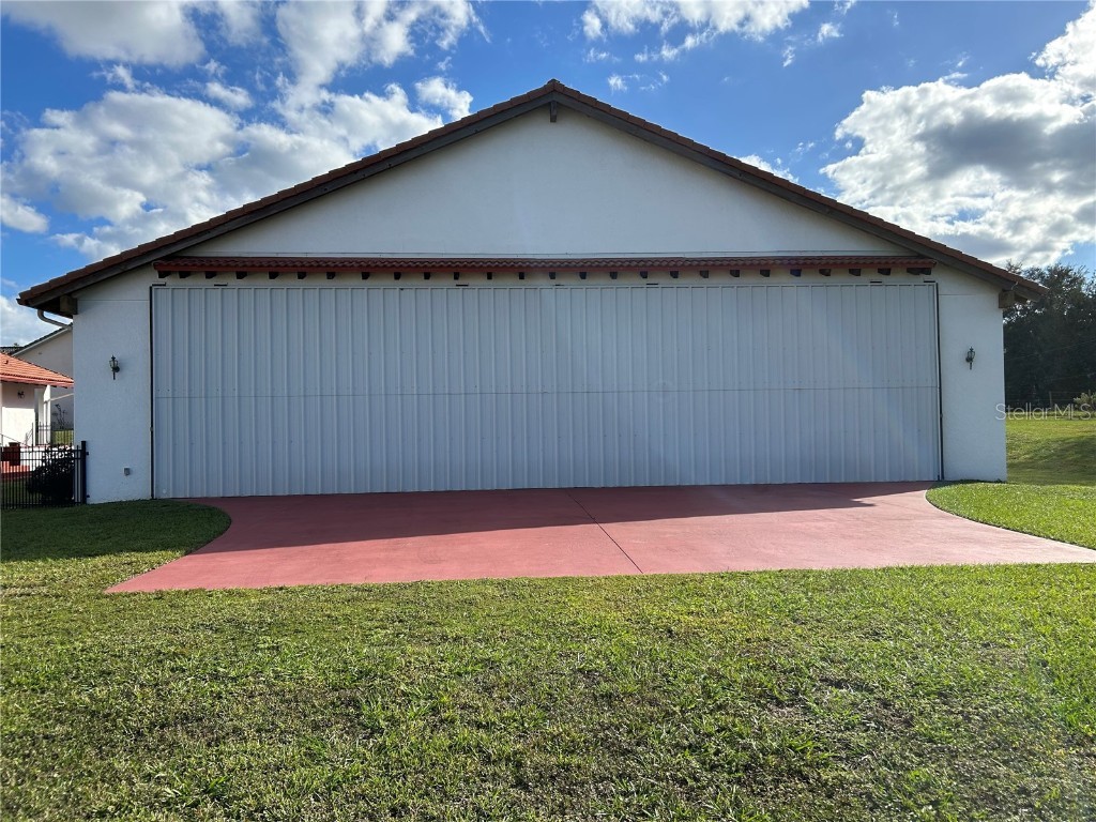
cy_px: 411
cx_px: 548
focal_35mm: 26
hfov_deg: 67.3
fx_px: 823
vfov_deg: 53.1
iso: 50
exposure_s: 1/3571
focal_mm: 5.7
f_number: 1.5
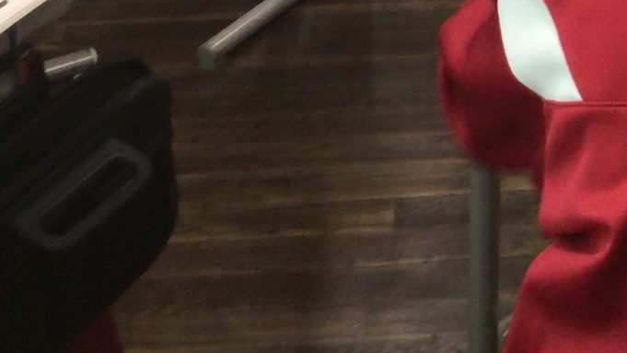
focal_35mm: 127
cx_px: 729
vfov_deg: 8.6
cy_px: -521
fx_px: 2111
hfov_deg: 16.3
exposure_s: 1/20
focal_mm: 3.3
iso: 50
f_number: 2.4
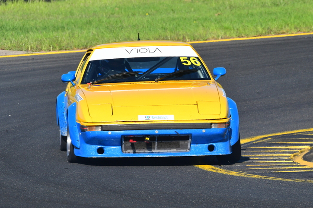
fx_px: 5188
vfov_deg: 2.3
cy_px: 100
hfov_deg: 3.5
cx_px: 169
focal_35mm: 597
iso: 500
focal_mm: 360
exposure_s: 1/640
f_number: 11
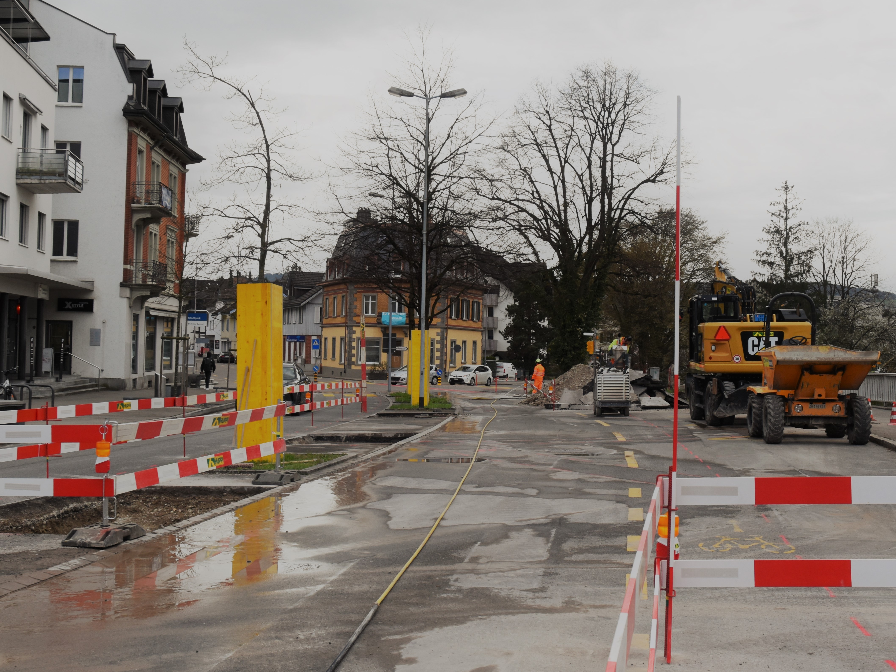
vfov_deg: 29.7
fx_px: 1268
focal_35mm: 49
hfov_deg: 38.9
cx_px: 404
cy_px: 319
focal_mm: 24
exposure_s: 1/400
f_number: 10
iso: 200
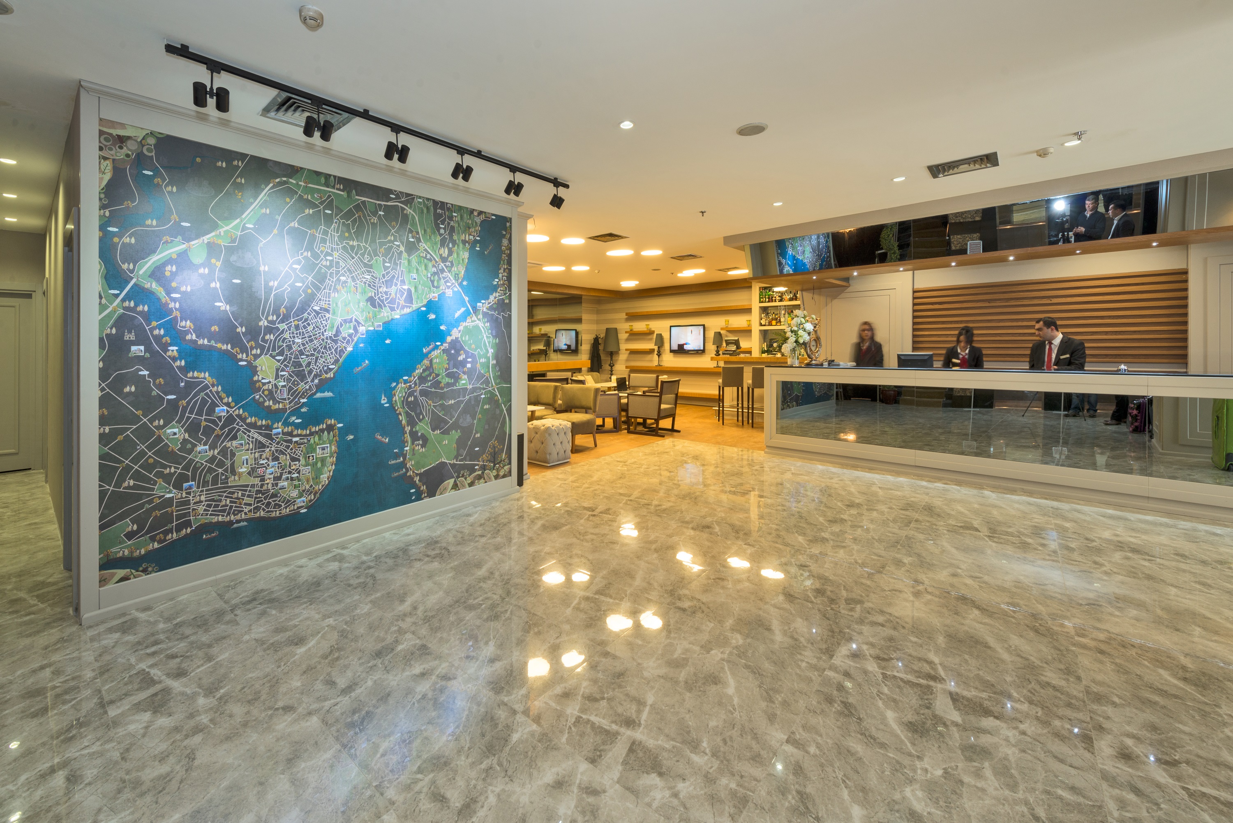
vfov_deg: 81.2
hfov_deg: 104.2
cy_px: 412
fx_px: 480
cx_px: 616
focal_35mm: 14
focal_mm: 14
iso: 100
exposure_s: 1
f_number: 11
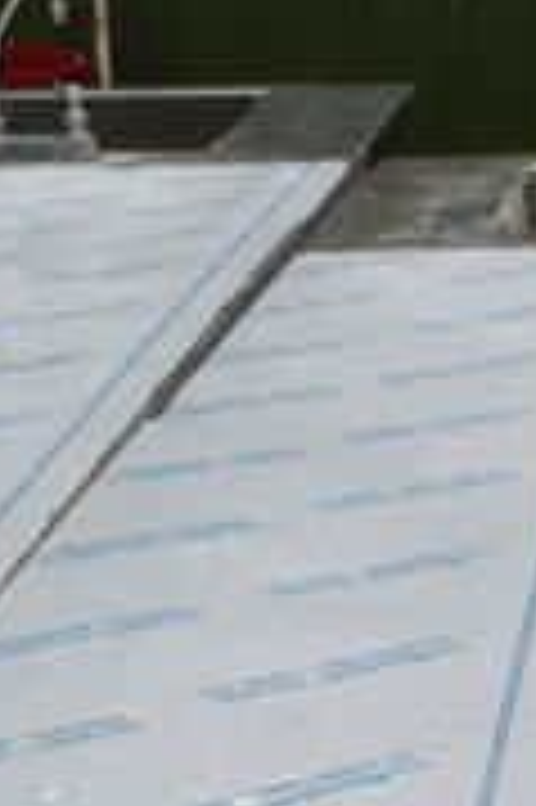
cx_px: 743
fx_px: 3088
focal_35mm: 138
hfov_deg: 9.7
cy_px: 1281
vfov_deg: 13.8
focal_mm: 18
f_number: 10
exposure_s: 1/400
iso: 100
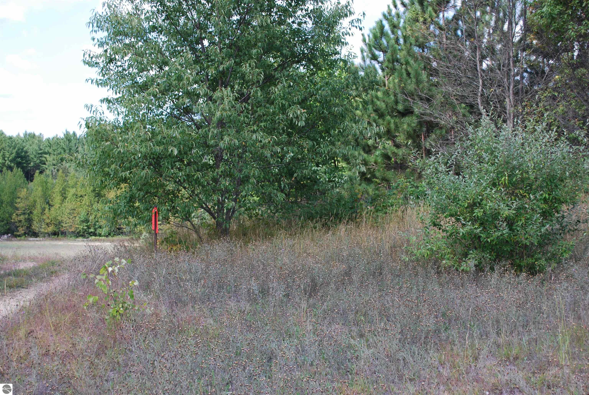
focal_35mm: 45
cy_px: 198
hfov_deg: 43.6
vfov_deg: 29.9
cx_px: 294
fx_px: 737
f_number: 5.6
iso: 100
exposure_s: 1/125
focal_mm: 30
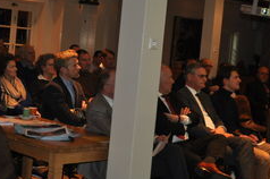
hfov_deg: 27.4
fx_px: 554
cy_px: 63
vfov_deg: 18.3
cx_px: 117
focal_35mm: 74
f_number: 4
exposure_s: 1/60
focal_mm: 26
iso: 800
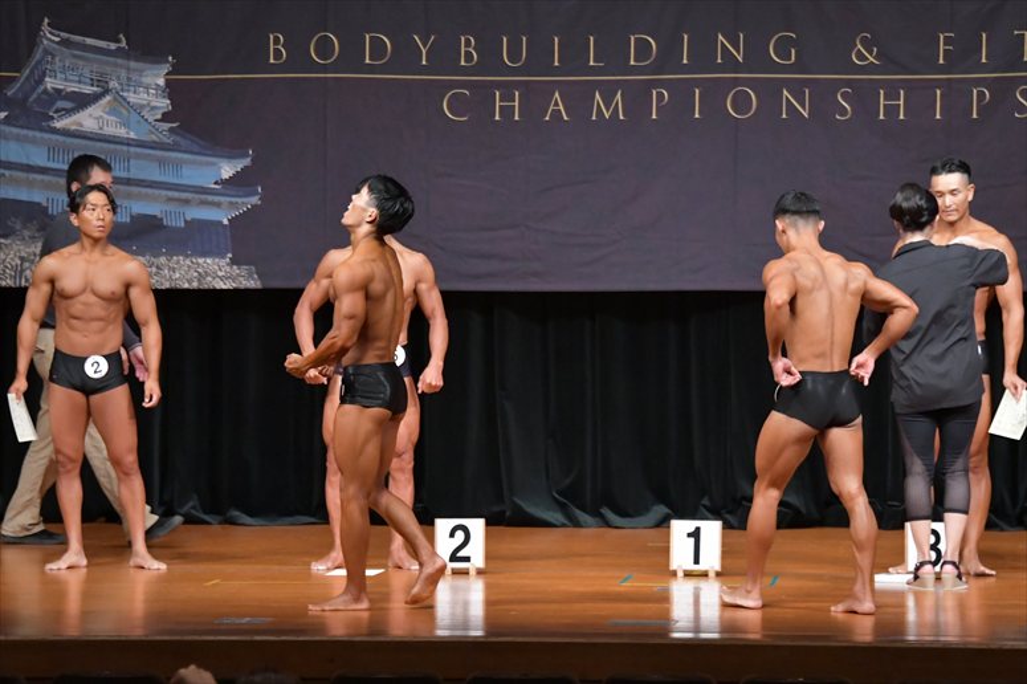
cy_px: 342
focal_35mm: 202
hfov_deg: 10.2
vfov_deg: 6.8
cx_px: 514
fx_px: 5760
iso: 6400
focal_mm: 135
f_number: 5.6
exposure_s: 1/400
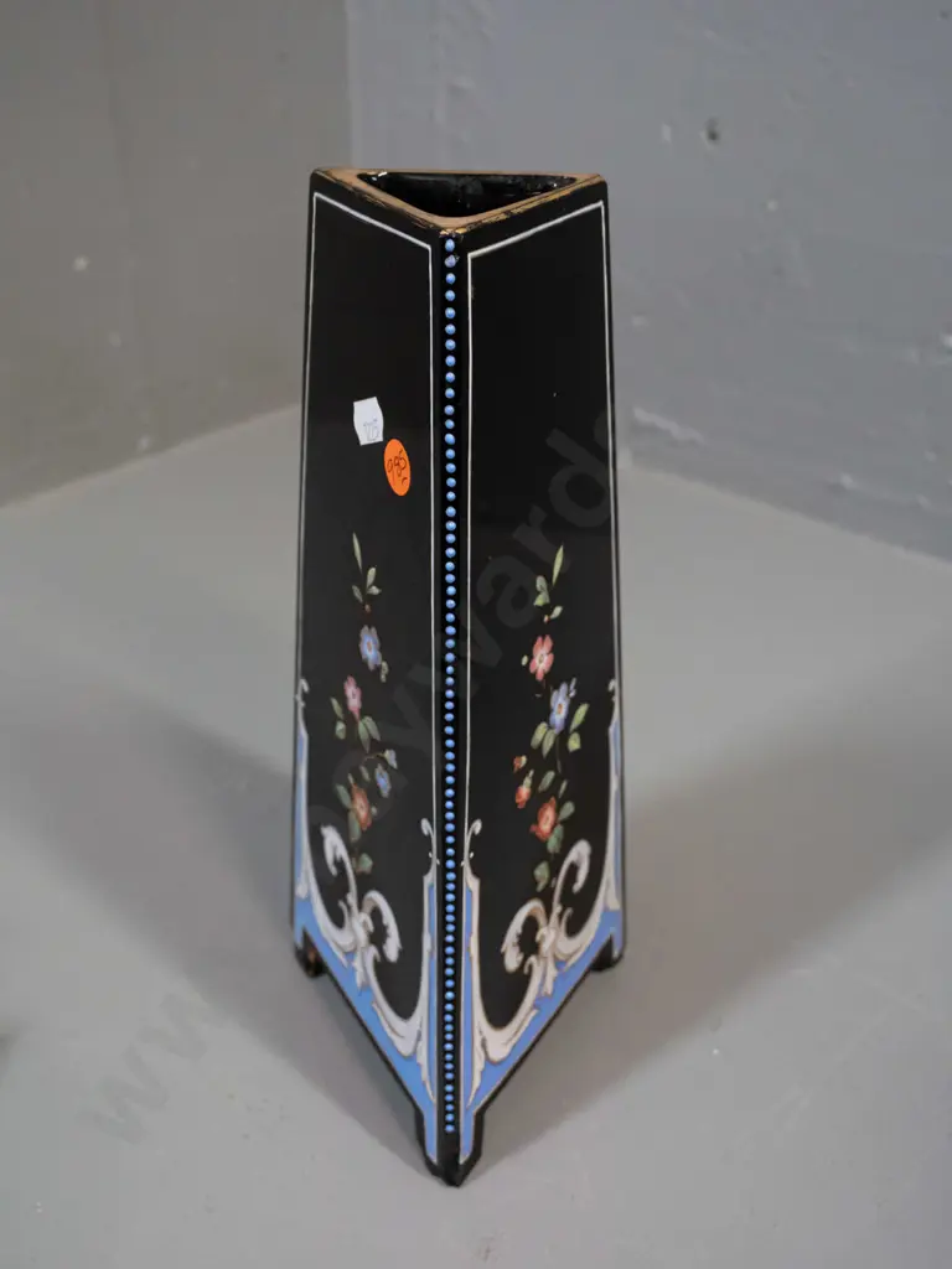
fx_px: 1393
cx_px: 476
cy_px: 634
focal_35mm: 38
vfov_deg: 49.0
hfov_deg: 37.7
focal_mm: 19
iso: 3200
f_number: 4.5
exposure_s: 1/125
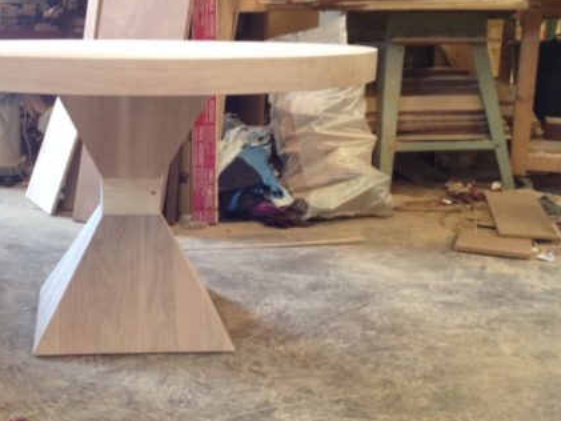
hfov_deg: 34.7
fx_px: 875
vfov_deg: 27.0
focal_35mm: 54
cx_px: 132
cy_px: 201
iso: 100
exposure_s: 1/20
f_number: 2.4
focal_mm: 4.28
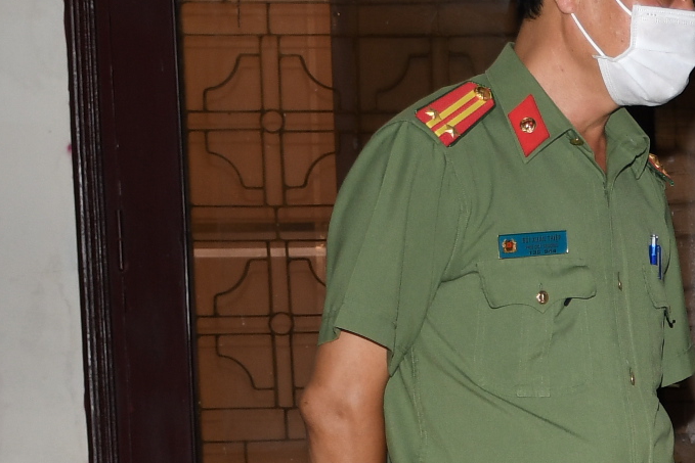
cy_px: 650
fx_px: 3206
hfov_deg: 11.8
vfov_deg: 8.1
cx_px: 1069
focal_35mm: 166
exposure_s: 1/200
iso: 250
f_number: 4
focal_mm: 27
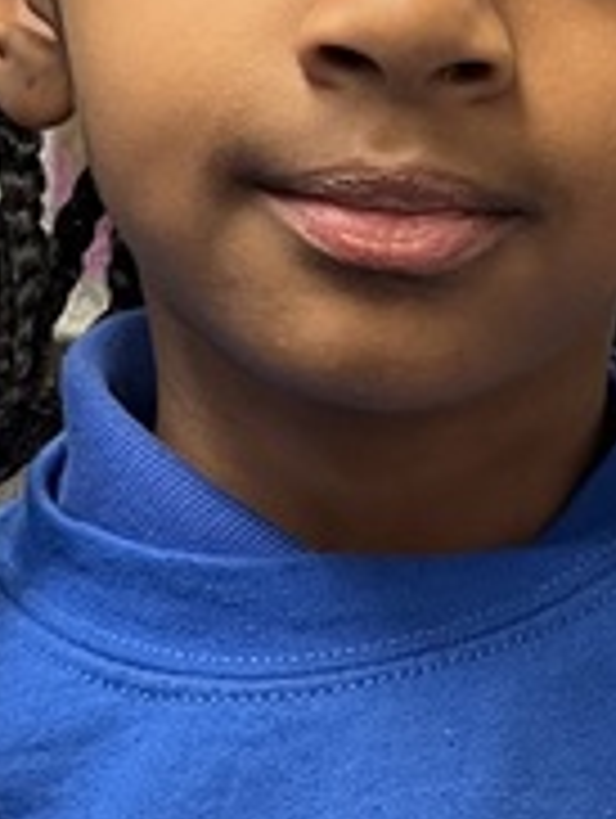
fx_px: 3456
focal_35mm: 146
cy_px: 706
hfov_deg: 10.2
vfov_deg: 13.4
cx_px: 427
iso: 200
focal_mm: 5.1
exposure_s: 1/60
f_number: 1.6
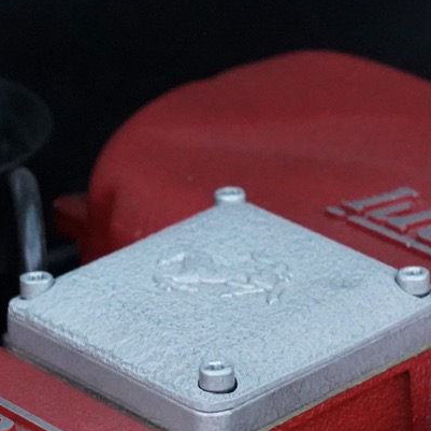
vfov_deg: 6.1
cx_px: 173
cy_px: 519
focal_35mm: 285
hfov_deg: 6.1
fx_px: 4015
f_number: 5.6
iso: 12800
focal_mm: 70
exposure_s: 1/50
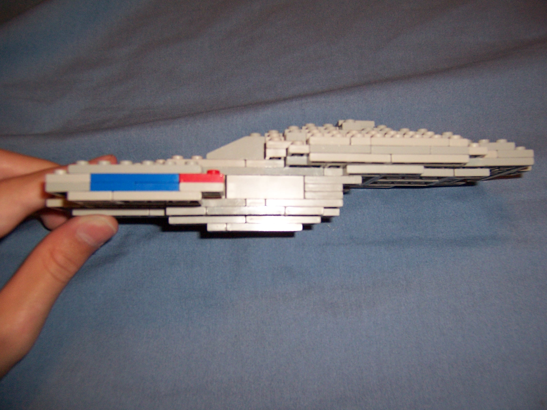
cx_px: 274
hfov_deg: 55.4
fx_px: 521
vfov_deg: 42.9
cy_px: 205
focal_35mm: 33
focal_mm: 5.5
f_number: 2.8
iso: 140
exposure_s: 1/60
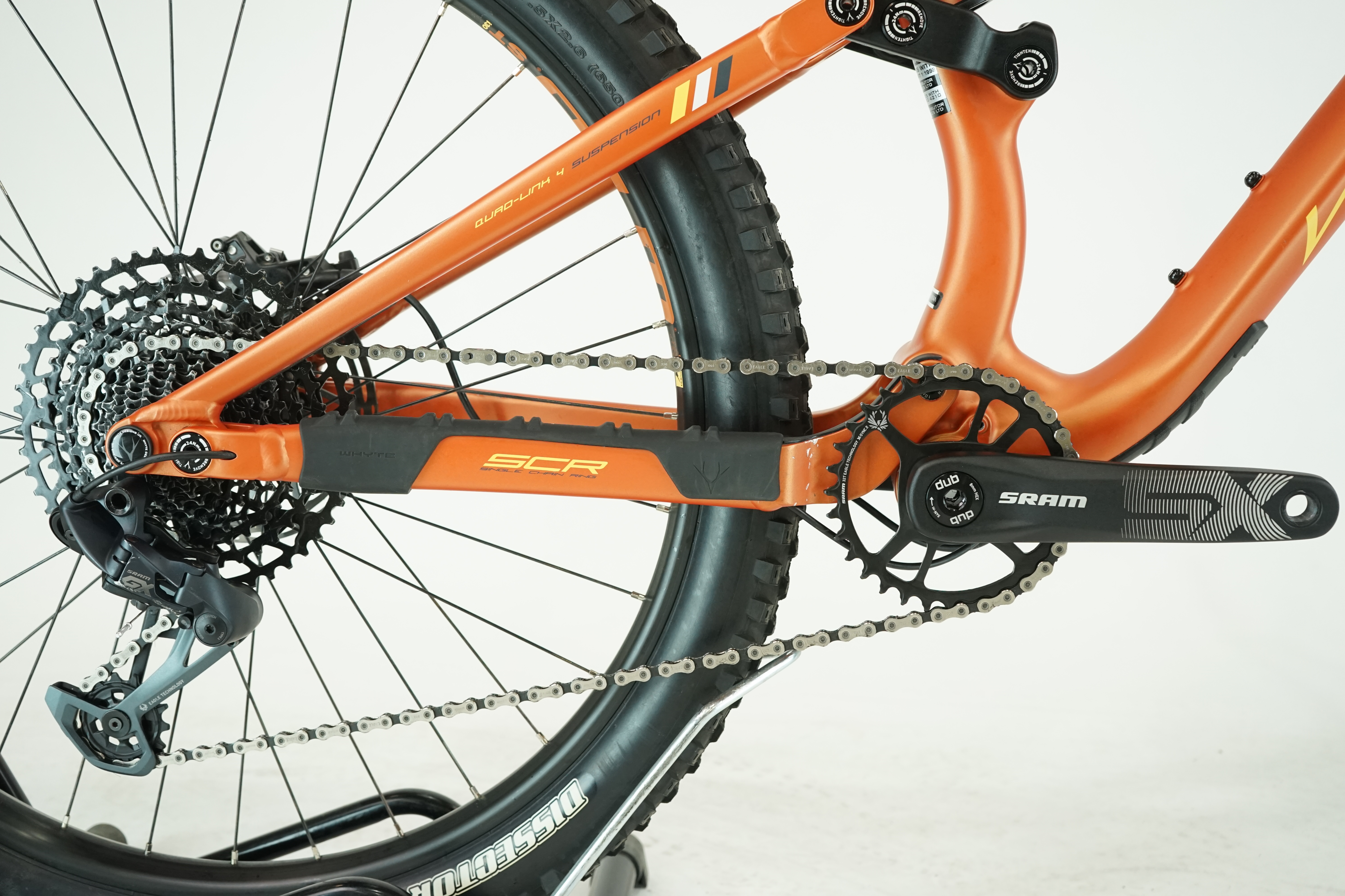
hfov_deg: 48.5
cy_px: 448
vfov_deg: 33.4
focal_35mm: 40
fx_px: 1494
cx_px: 672
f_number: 5.6
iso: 1600
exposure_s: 1/200
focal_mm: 40
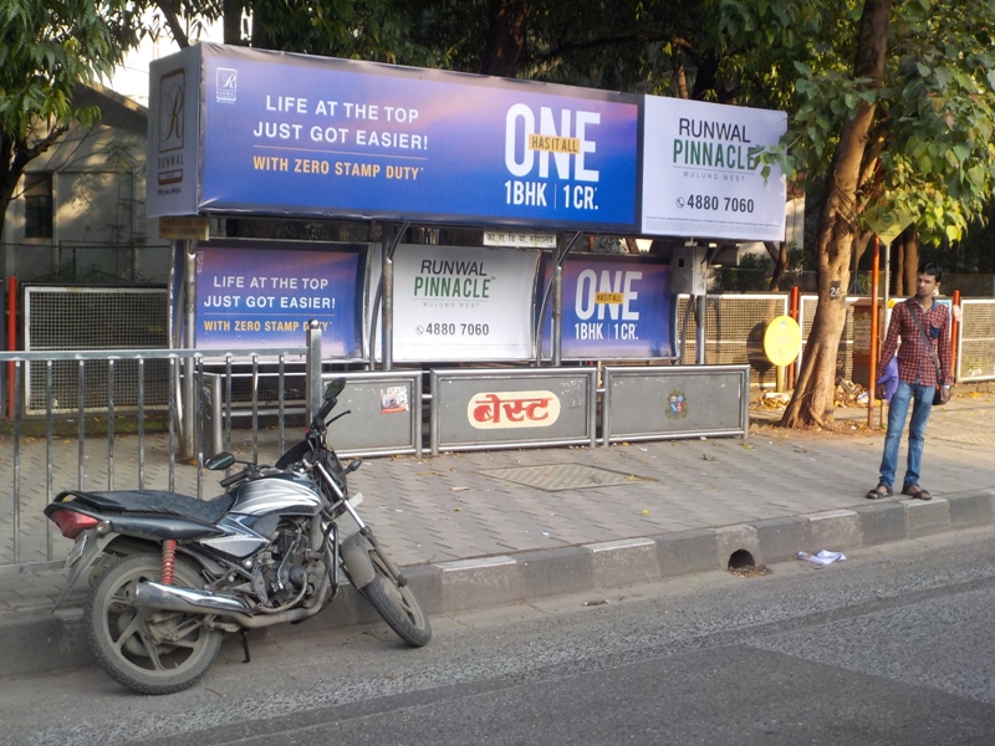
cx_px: 498
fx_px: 1351
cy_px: 373
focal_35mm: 47
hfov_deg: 40.4
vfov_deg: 30.9
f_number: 4.2
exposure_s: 1/125
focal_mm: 6.4
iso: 125
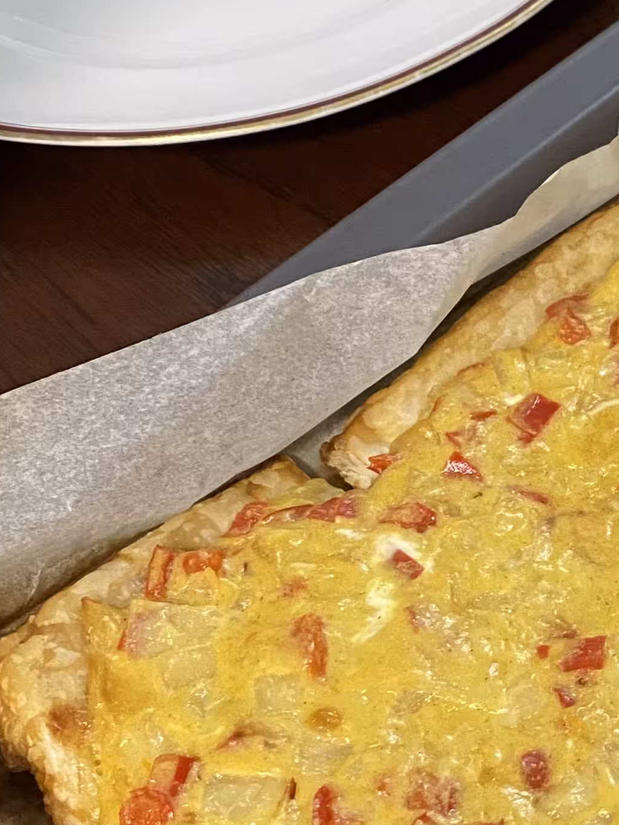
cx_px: 766
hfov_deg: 18.1
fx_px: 1836
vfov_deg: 25.0
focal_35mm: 77
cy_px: 628
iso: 400
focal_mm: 4.25
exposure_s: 1/60
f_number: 1.8
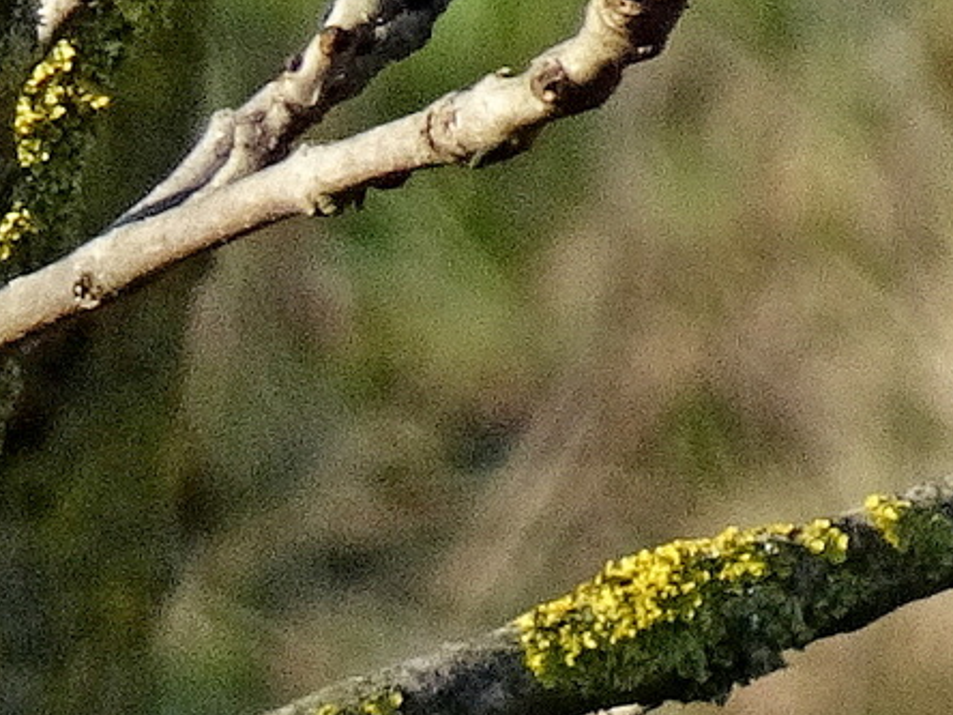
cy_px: 266
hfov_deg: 0.9
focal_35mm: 2315
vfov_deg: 0.6
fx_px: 63733
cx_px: -543
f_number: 6.3
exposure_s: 1/250
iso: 160
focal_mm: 87.78
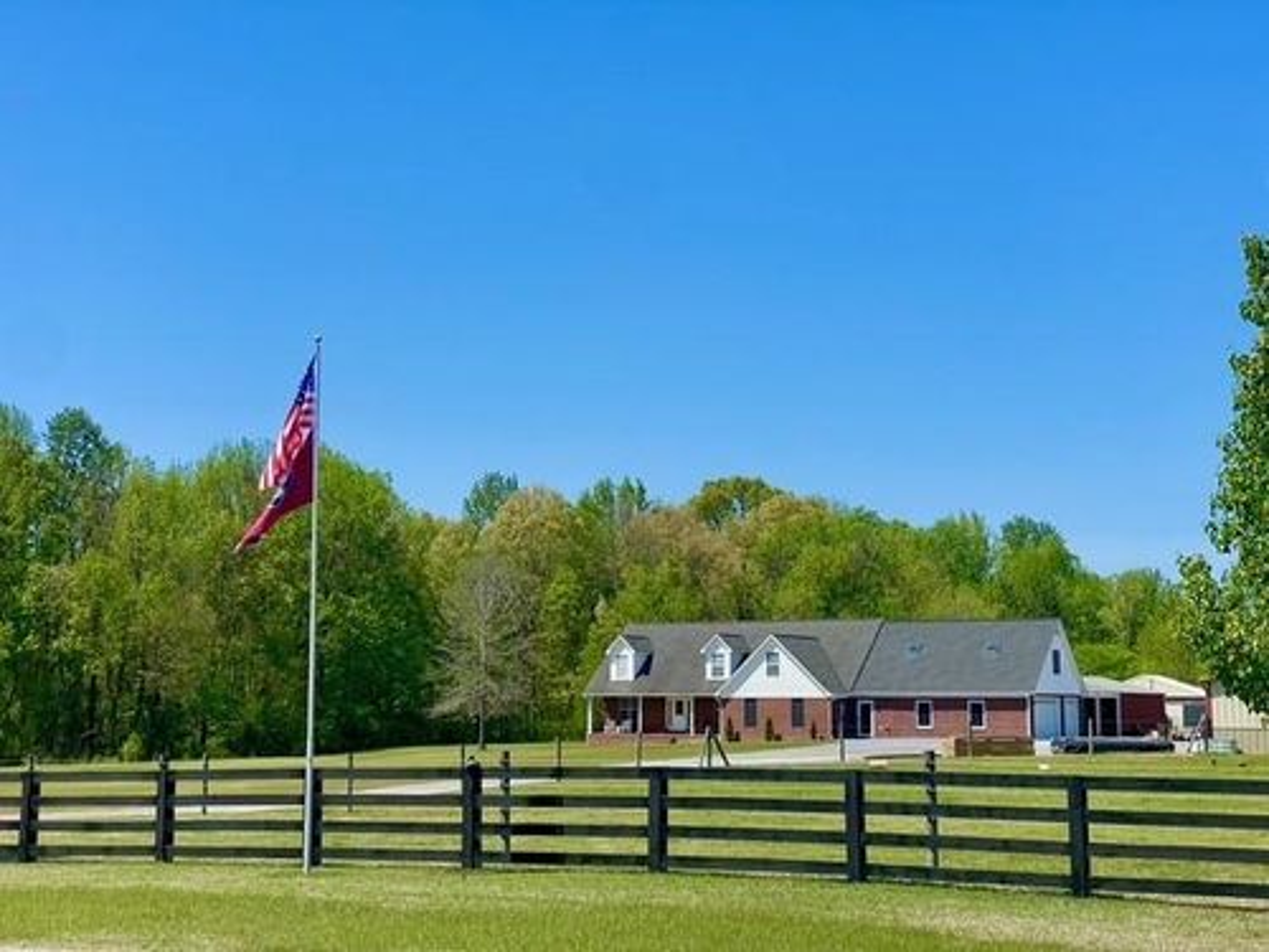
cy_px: 476
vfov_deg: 28.0
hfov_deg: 36.8
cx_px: 634
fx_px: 1906
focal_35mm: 52
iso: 20
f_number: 2
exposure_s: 1/1653
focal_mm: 6
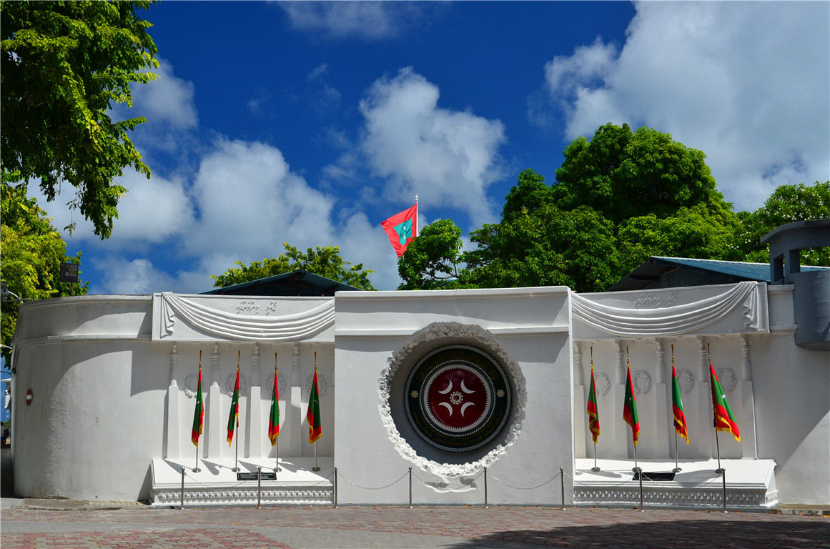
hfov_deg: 42.4
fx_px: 1069
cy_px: 274
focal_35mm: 46
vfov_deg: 28.8
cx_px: 415
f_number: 7.1
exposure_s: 1/400
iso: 100
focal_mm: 31
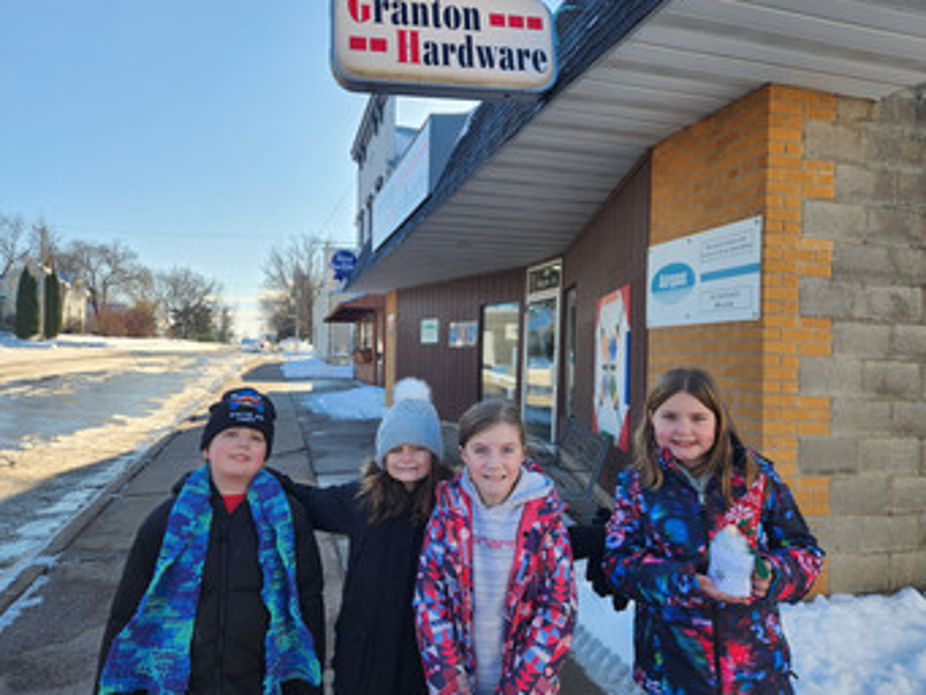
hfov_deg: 71.6
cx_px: 459
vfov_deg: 56.8
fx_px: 642
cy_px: 346
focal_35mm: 24
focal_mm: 5.4
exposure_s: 1/563
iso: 20
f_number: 1.8
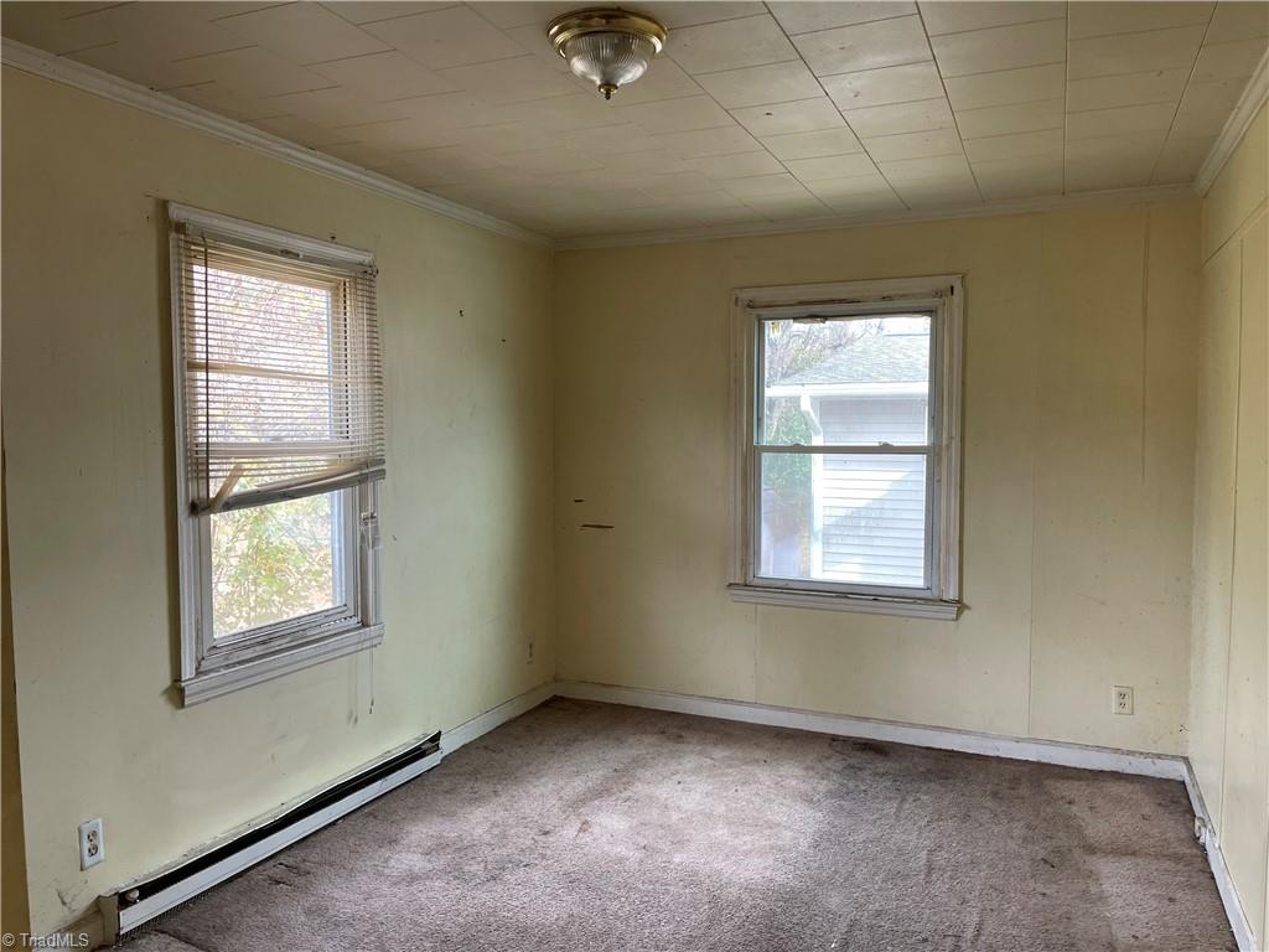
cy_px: 476
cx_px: 634
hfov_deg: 69.4
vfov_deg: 54.9
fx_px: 916
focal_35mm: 25
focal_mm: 5.1
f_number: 1.6
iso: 100
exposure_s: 1/121
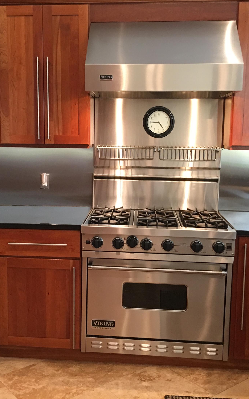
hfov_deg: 30.5
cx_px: 105
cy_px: 195
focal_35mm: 42
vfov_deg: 47.2
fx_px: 456
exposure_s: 1/15
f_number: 2.2
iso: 100
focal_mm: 4.15
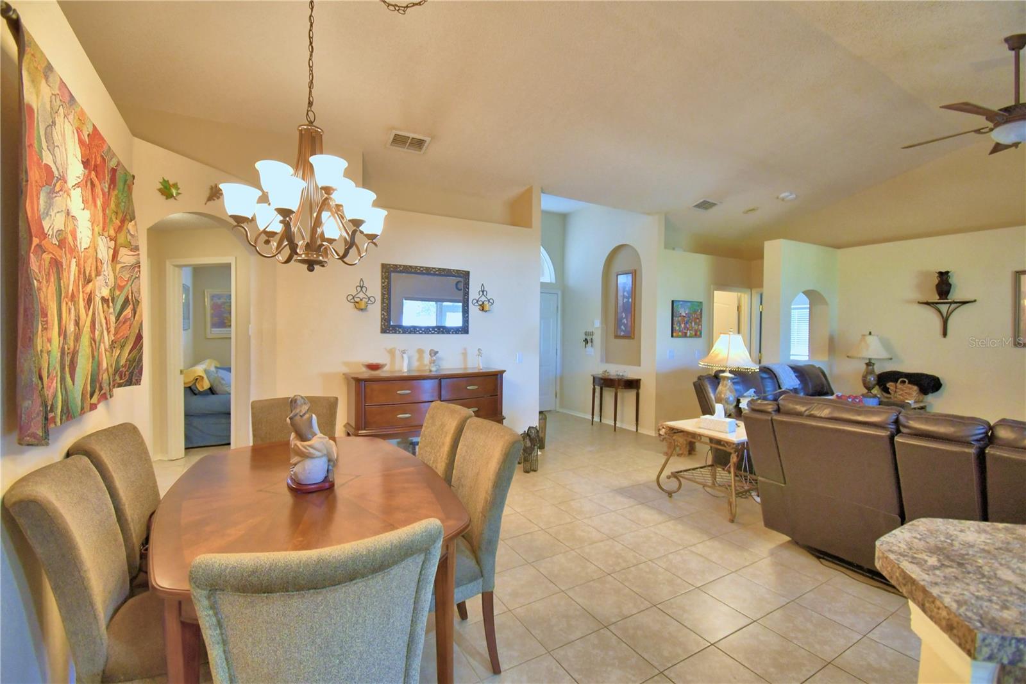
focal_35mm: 15
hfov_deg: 100.4
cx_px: 513
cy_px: 342
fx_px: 427
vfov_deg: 77.3
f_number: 4.5
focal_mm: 10
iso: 640
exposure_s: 1/30
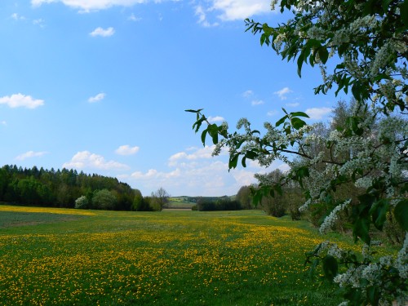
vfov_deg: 39.7
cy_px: 153
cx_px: 204
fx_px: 424
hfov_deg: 51.4
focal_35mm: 36
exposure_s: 1/500
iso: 80
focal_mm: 6
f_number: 7.1
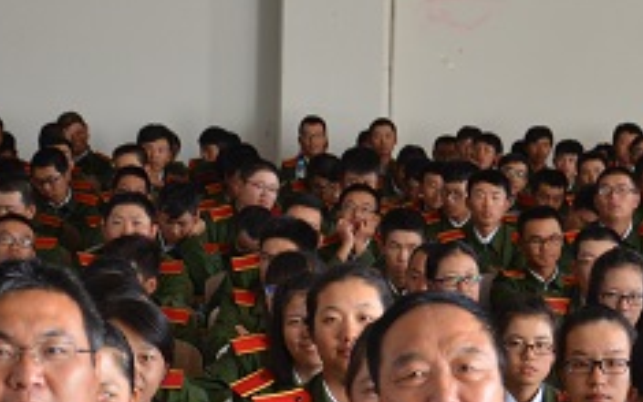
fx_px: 2051
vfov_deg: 11.1
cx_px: 342
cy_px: 380
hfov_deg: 17.8
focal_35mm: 117
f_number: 4.2
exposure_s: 1/40
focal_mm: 30
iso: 640
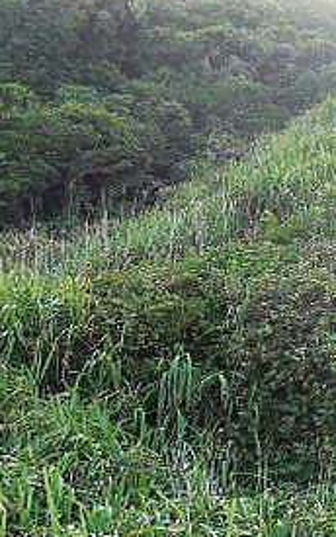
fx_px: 1010
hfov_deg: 17.7
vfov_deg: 29.8
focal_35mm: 69
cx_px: 436
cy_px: 260
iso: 125
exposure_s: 1/160
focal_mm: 5
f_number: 3.5
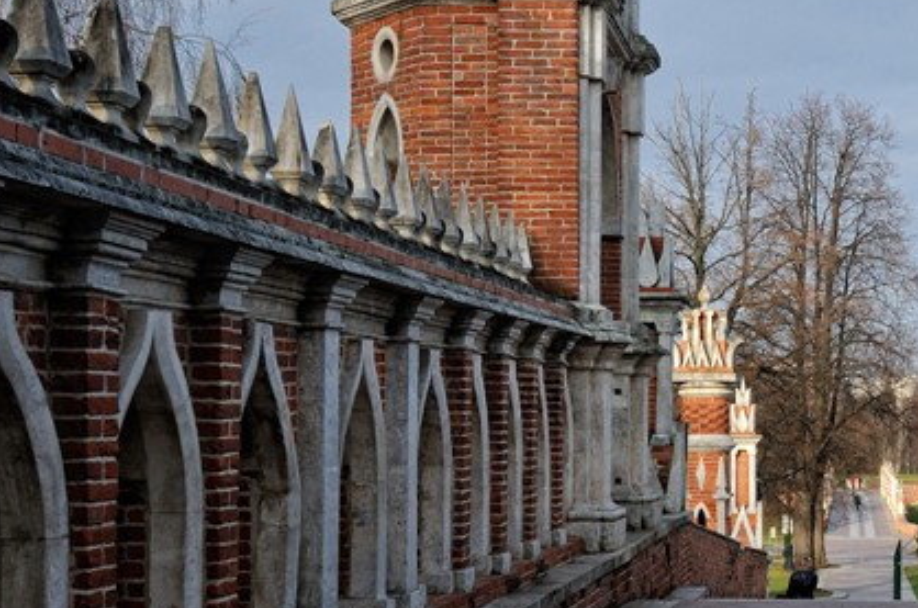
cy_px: 346
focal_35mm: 71
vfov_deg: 19.1
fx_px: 1807
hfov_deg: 27.2
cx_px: 872
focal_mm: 22
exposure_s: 1/250
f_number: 9
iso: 250
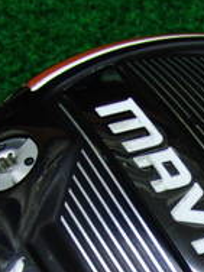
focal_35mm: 126
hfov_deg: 11.5
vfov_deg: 15.1
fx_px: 990
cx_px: 260
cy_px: 320
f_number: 3.6
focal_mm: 6.42
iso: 250
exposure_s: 1/80
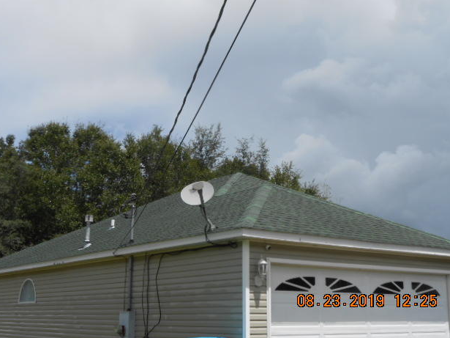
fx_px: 663
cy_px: 163
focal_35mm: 51
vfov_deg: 28.5
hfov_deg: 37.5
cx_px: 230
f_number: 4.8
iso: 80
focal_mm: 8.8
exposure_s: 1/800
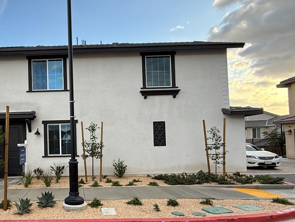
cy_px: 139
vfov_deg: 54.3
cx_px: 70
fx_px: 213
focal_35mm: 25
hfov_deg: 64.7
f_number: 2.2
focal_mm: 2.22
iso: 64
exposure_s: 1/205
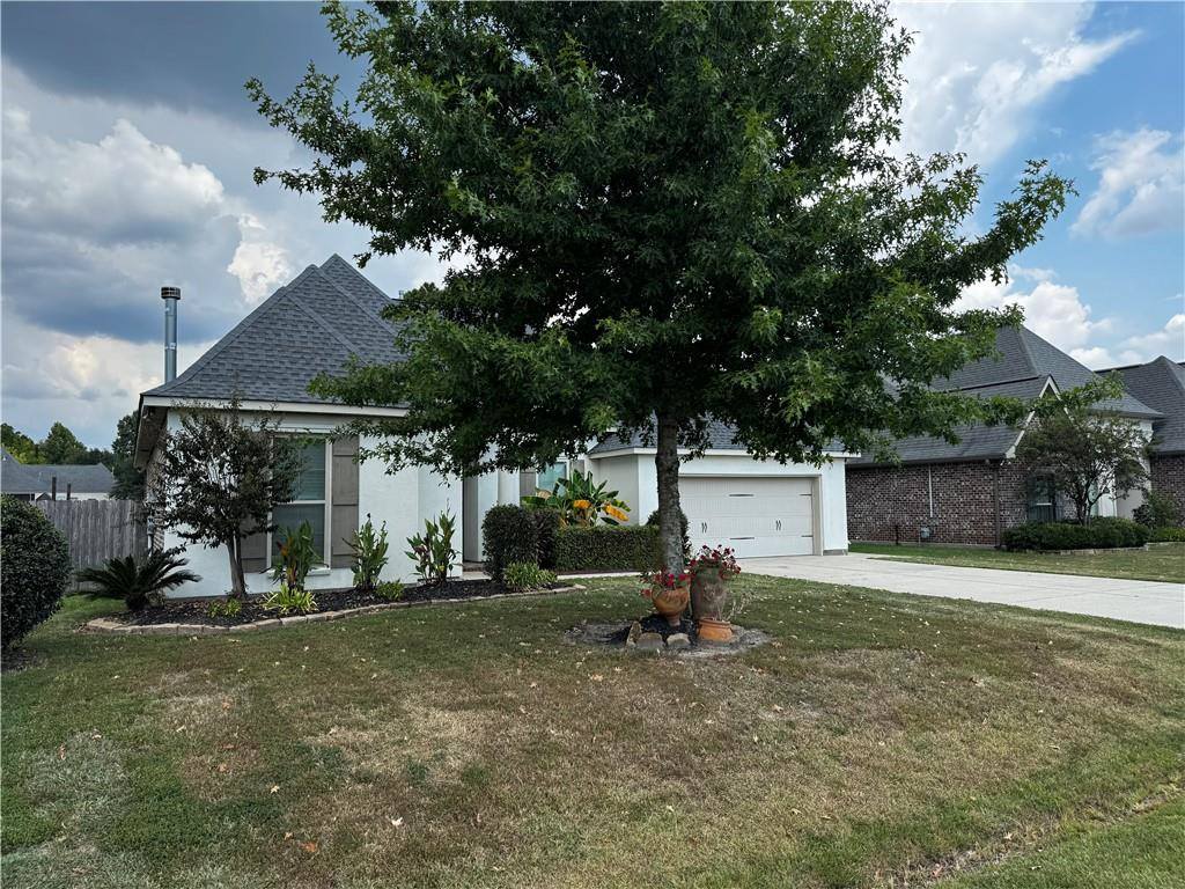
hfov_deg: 71.6
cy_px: 444
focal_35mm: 24
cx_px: 592
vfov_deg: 56.8
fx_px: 822
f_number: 1.78
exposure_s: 1/1923
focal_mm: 6.76
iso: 80
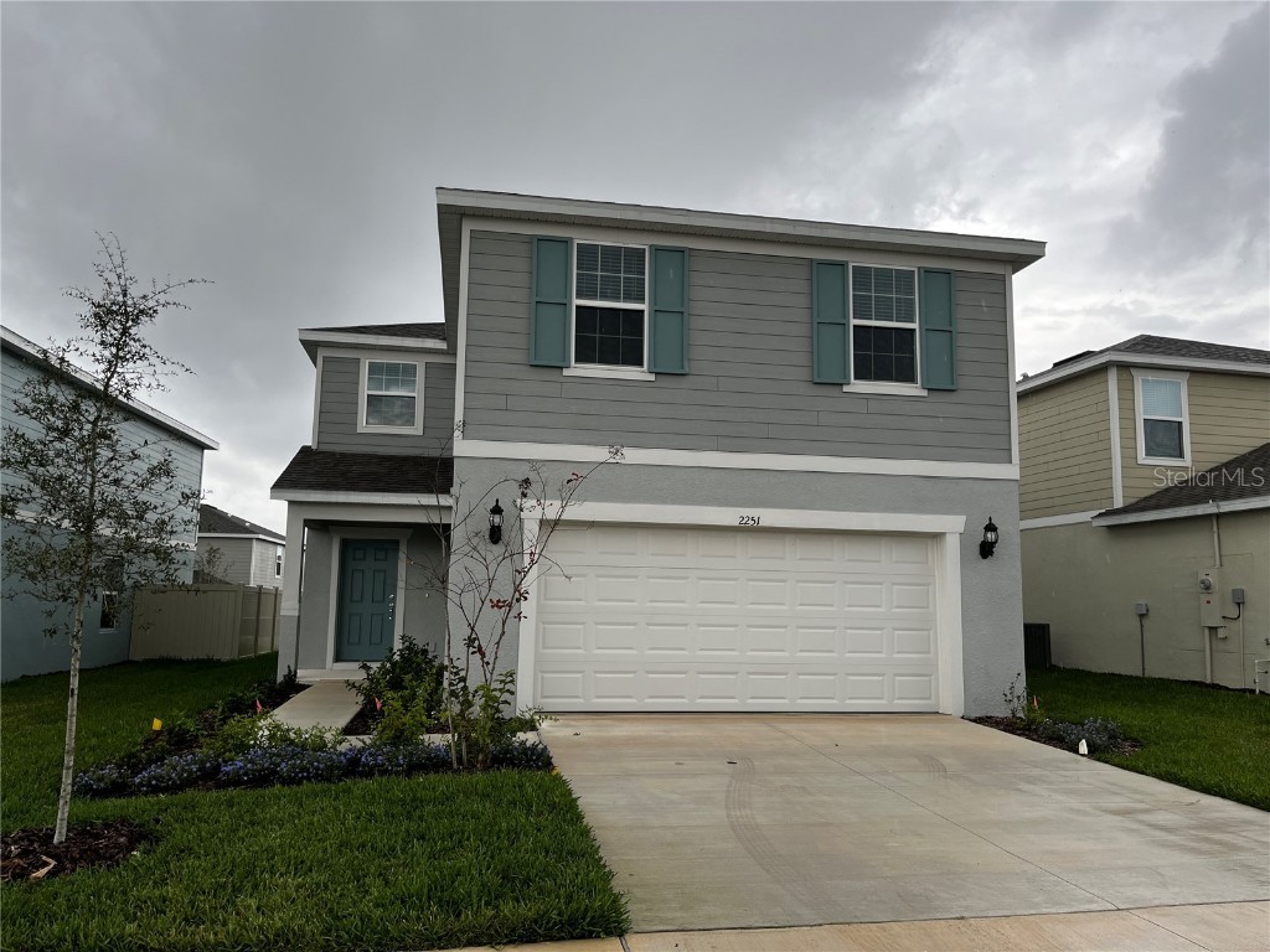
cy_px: 476
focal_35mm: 26
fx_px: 954
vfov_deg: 53.1
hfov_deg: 67.3
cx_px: 635
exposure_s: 1/555
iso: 50
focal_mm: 5.1
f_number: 1.6
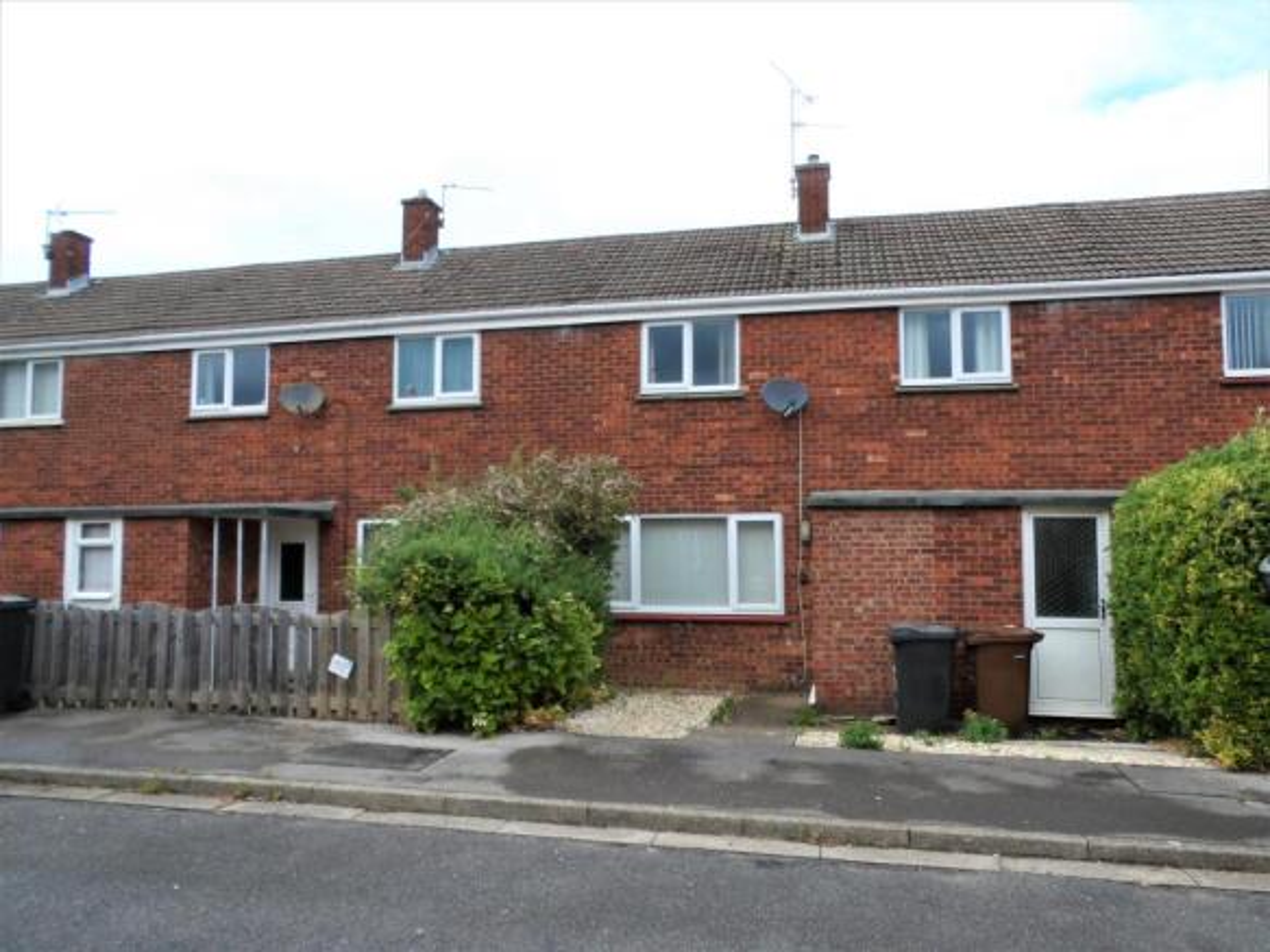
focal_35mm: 24
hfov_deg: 71.6
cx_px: 635
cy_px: 476
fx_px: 880
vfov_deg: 56.8
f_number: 4.1
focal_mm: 4.3
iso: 100
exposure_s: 1/357
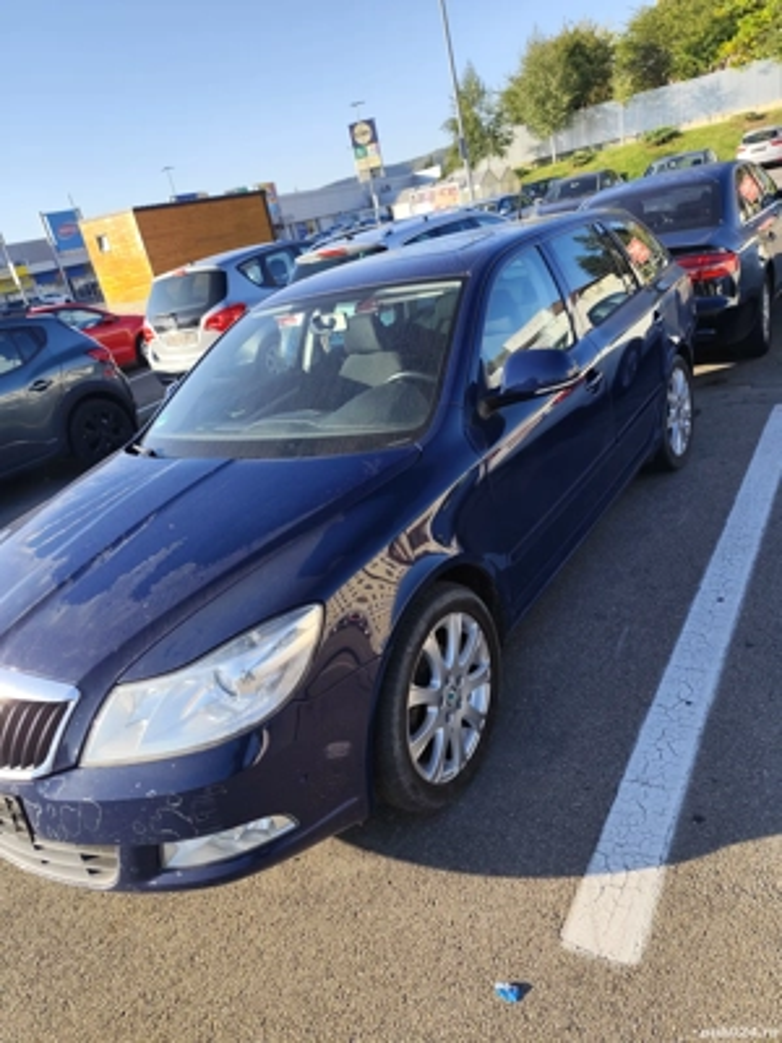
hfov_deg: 58.9
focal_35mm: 23
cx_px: 391
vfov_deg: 73.9
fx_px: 693
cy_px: 522
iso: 50
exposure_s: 1/483
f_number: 1.65
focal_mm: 6.14
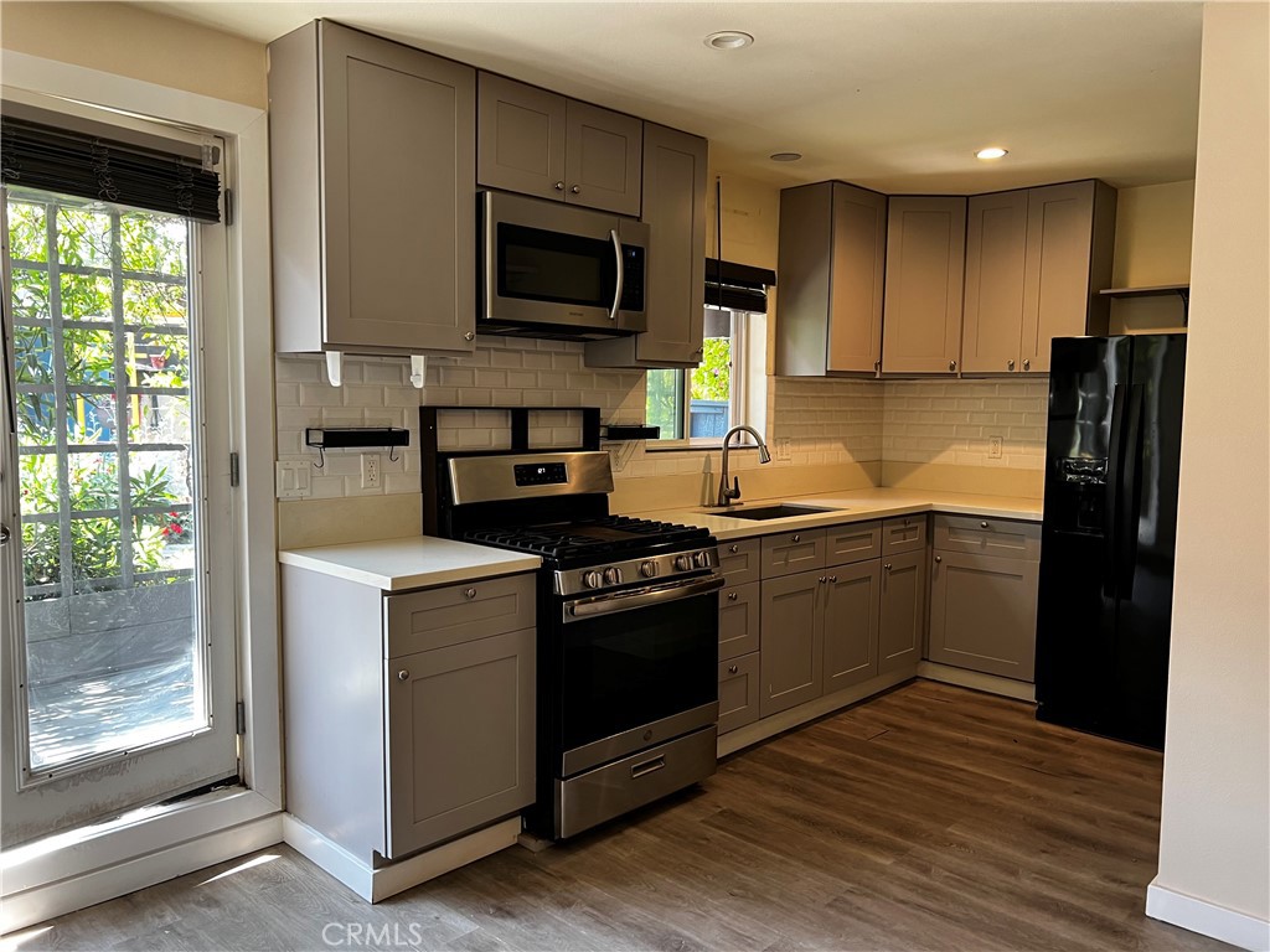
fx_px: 954
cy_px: 476
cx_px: 635
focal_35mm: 26
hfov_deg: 67.3
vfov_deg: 53.1
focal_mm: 5.7
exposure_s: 1/60
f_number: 1.5
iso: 100
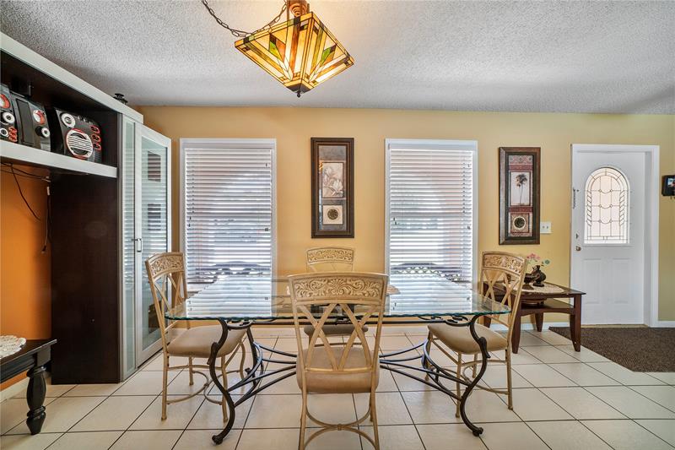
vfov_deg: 77.3
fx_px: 281
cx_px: 338
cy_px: 225
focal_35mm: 15
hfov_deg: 100.4
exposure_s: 1/6
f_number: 11
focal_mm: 10
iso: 200
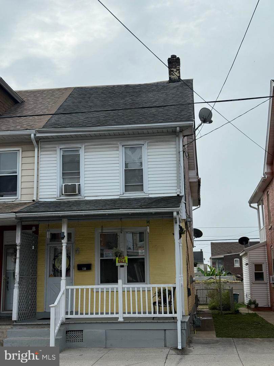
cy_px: 183
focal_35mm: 48
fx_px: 507
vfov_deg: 39.7
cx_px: 137
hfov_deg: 30.3
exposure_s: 1/6536
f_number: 1.78
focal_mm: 6.76
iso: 64
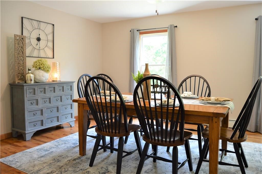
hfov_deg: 67.4
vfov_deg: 47.8
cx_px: 131
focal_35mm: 27
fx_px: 196
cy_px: 87
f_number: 3.5
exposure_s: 1/60
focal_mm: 18
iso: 720
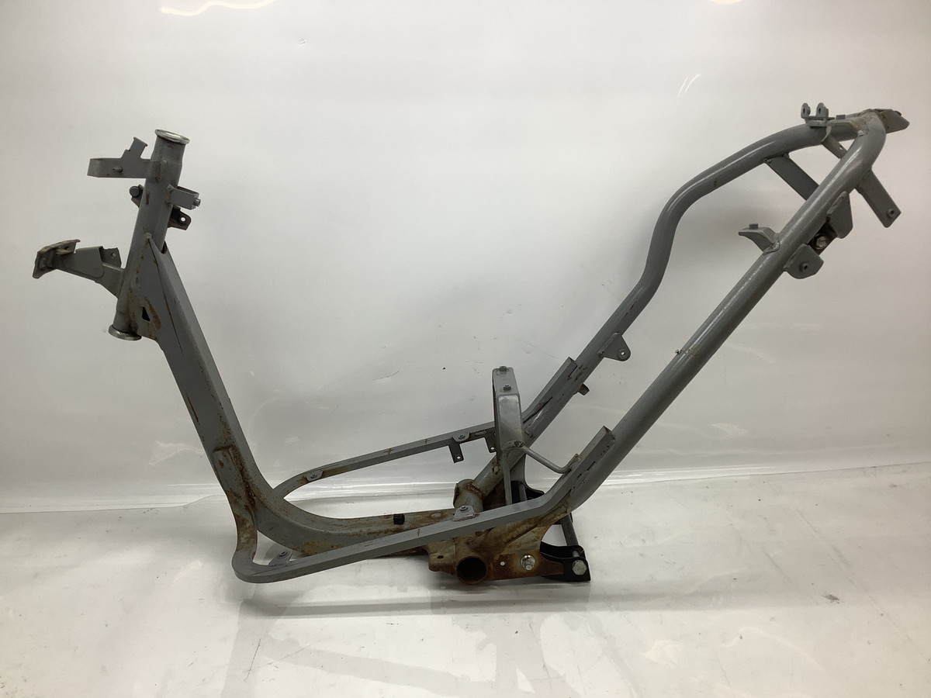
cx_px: 466
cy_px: 349
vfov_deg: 45.4
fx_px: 834
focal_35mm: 31
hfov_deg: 58.4
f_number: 2.4
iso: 32
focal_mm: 3.3
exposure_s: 1/120
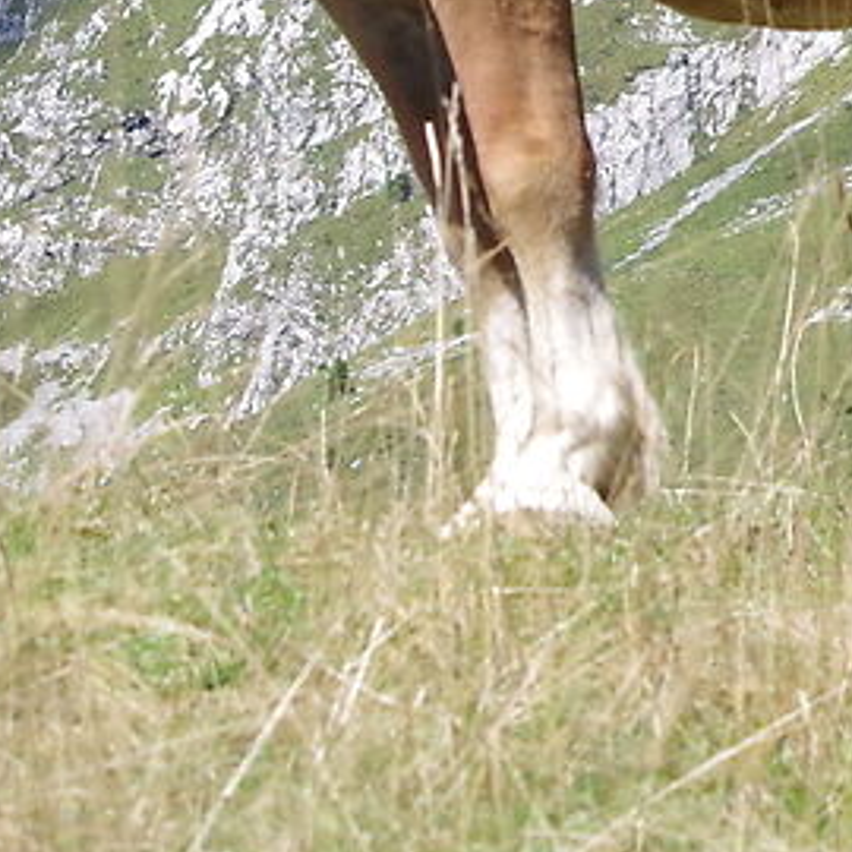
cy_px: -1051
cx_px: 2029
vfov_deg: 2.7
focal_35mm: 642
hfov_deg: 2.7
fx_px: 17877
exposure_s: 1/500
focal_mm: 85
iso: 800
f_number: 10
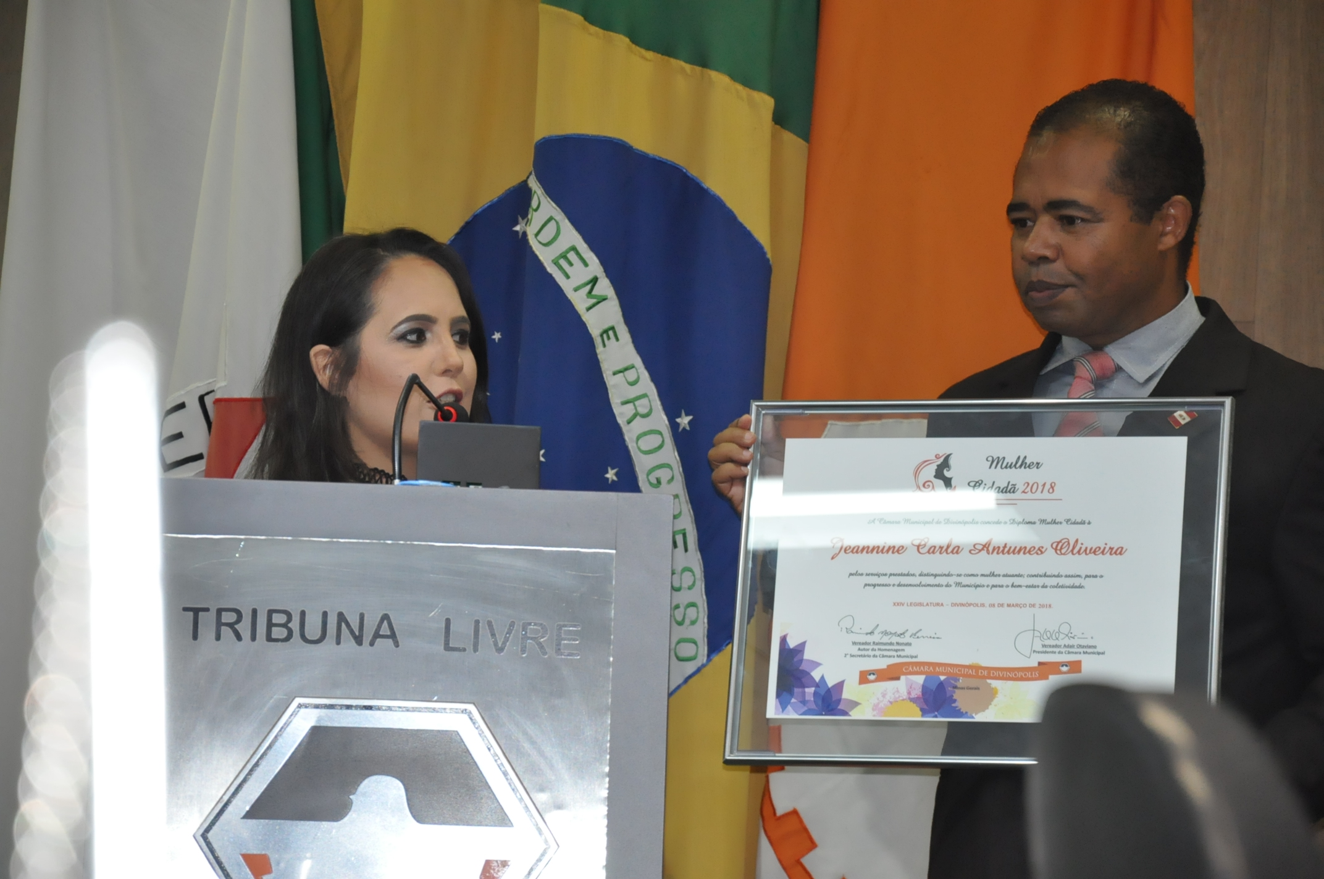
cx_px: 662
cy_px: 440
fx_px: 5785
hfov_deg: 13.1
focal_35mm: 158
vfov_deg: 8.7
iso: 2000
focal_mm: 105
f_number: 5.6
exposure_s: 1/160
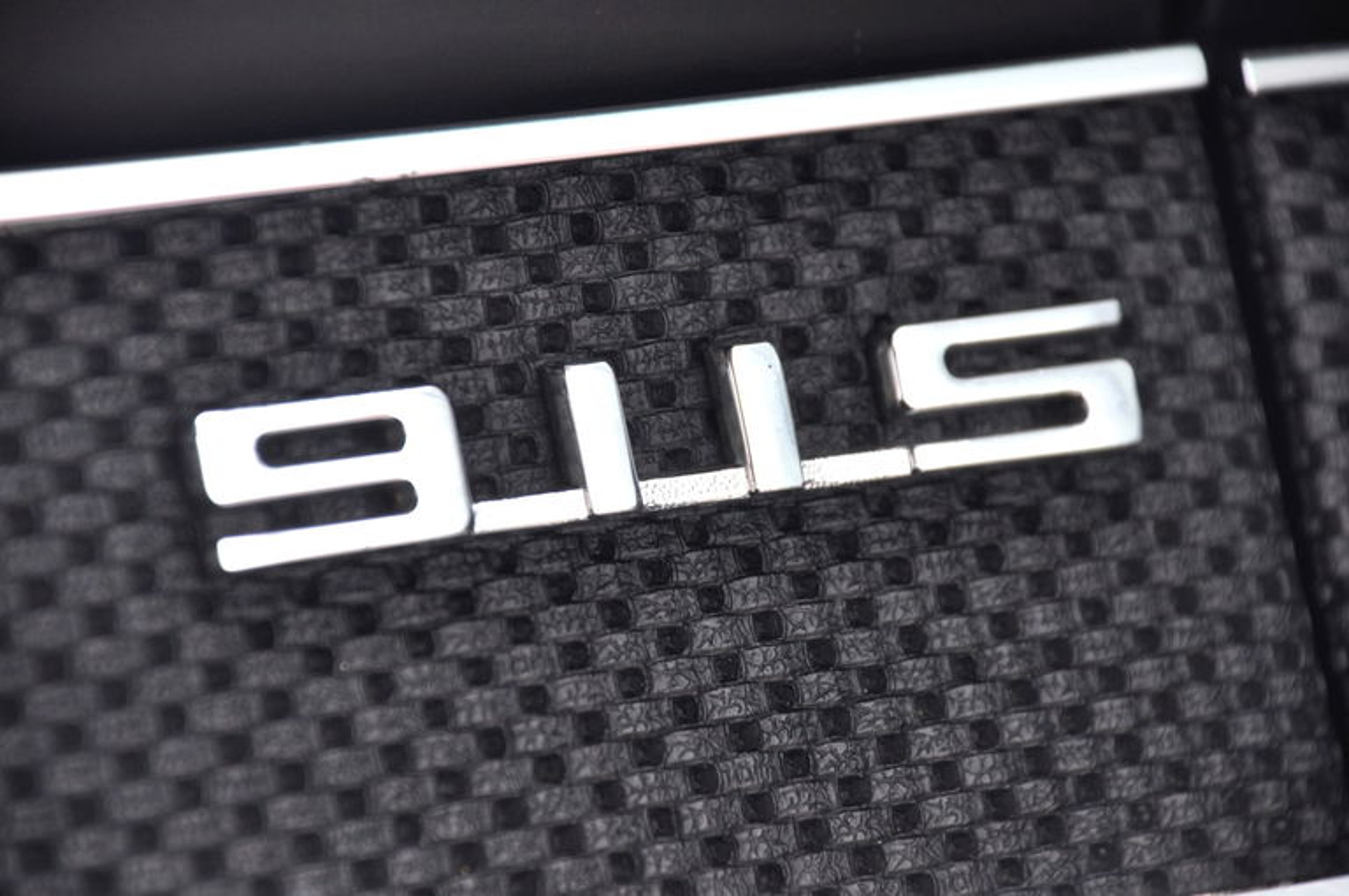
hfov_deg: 5.3
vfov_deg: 3.5
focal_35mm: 390
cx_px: 674
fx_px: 14595
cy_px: 448
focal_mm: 260
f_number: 6.3
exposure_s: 1/40
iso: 500
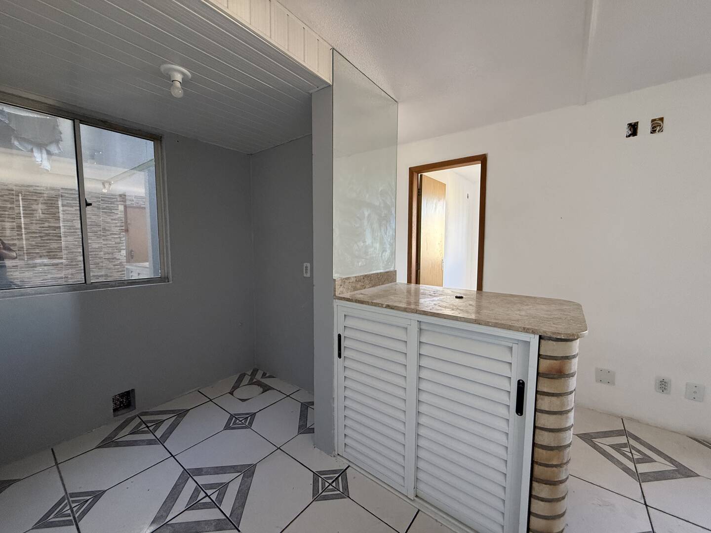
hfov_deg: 102.1
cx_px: 356
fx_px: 288
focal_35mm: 14
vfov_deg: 85.7
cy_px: 266
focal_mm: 2.22
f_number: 2.2
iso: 250
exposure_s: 1/99
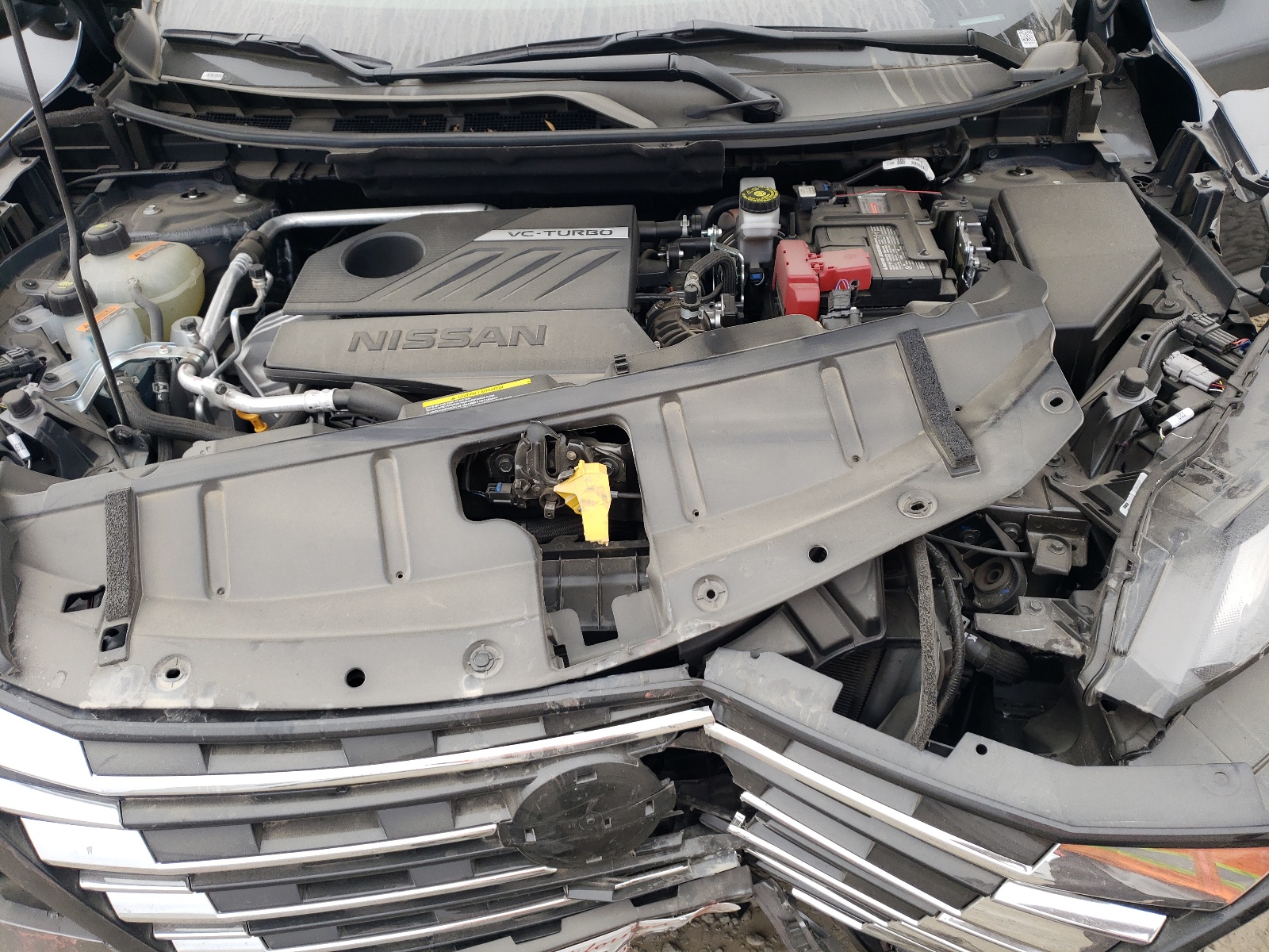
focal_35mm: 26
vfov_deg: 53.1
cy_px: 476
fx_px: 953
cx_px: 634
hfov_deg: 67.3
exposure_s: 1/357
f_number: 1.5
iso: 50
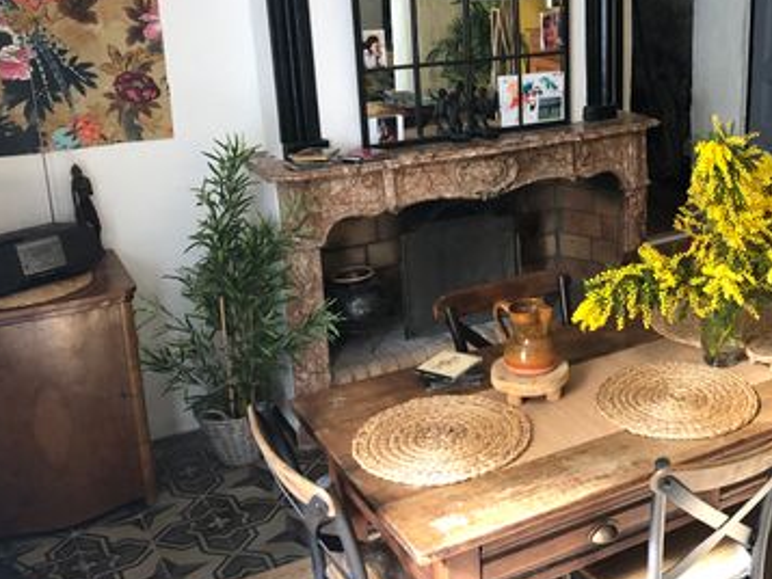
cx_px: 631
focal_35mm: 47
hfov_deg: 38.7
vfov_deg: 30.8
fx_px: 1049
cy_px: 229
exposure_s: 1/13
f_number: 1.8
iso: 100
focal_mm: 3.99
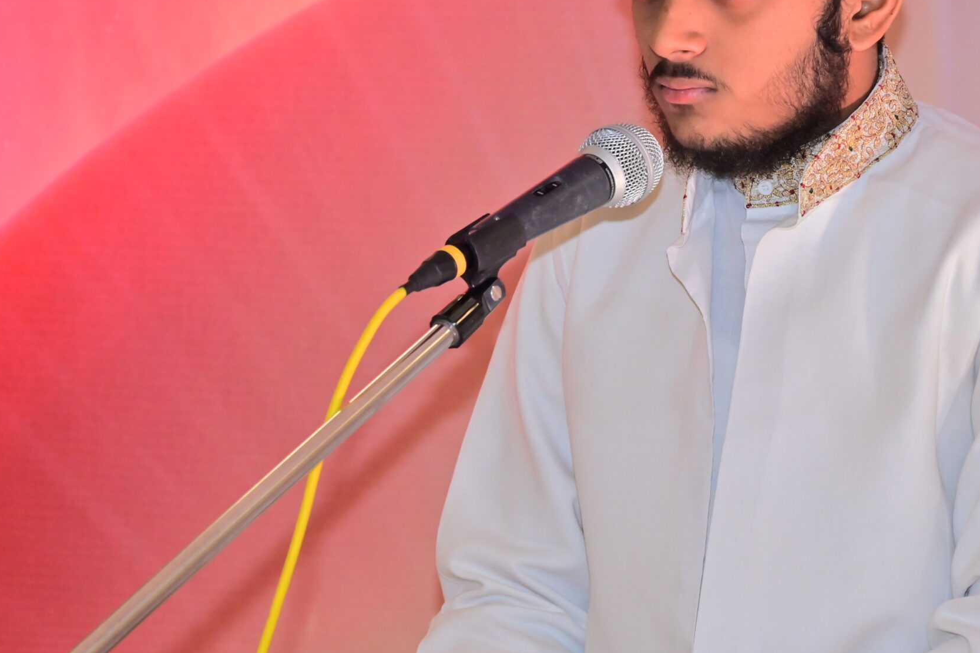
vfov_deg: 4.5
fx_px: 8357
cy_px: 202
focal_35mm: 307
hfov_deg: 6.7
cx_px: 716
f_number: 8
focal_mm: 200
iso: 1250
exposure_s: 1/125
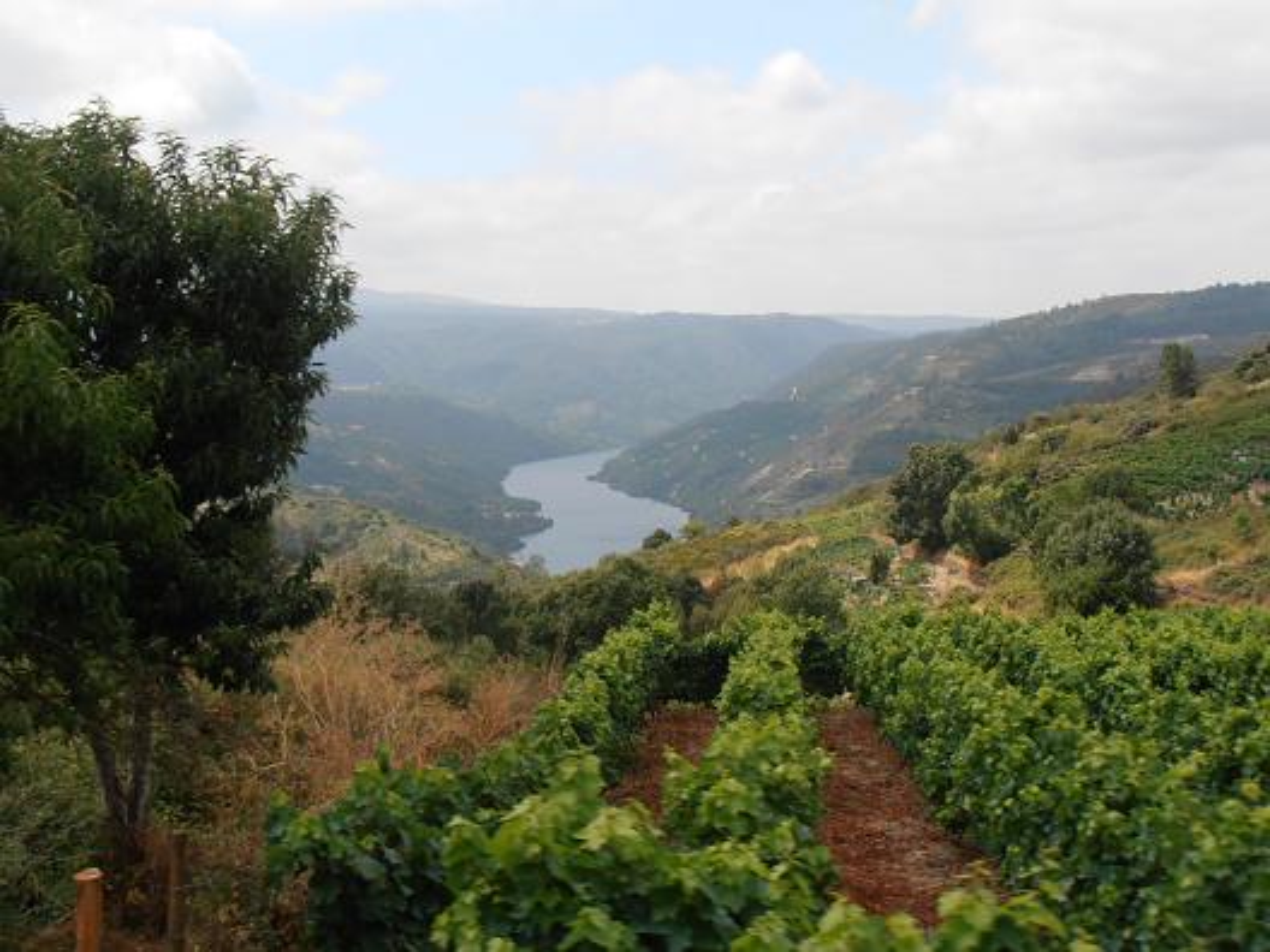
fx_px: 1614
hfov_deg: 42.9
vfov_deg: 32.9
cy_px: 476
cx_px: 635
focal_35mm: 44
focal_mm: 7.87
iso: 80
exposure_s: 1/640
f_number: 4.2
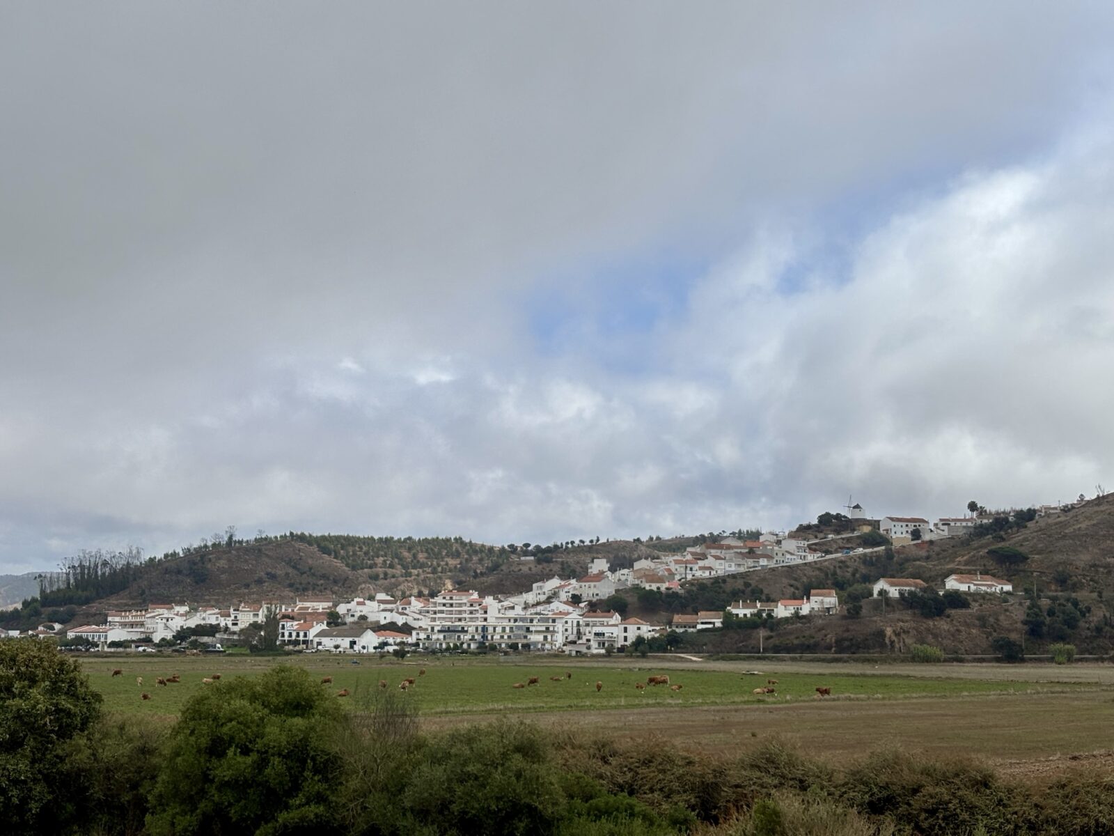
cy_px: 418
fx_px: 1673
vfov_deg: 28.0
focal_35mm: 52
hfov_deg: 36.8
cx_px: 557
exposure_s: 1/4854
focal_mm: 5.96
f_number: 1.6
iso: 40
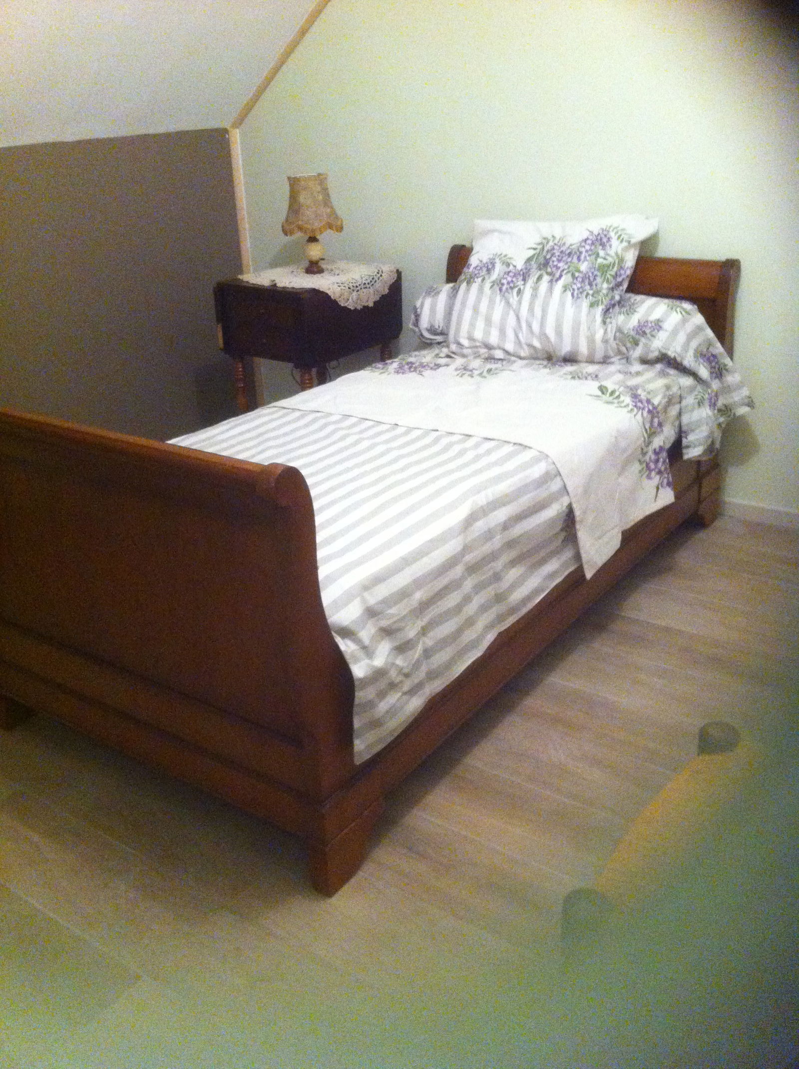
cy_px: 534
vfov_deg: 52.7
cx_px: 400
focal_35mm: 35
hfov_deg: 40.6
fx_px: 1080
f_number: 2.8
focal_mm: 3.85
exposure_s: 1/17
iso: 640
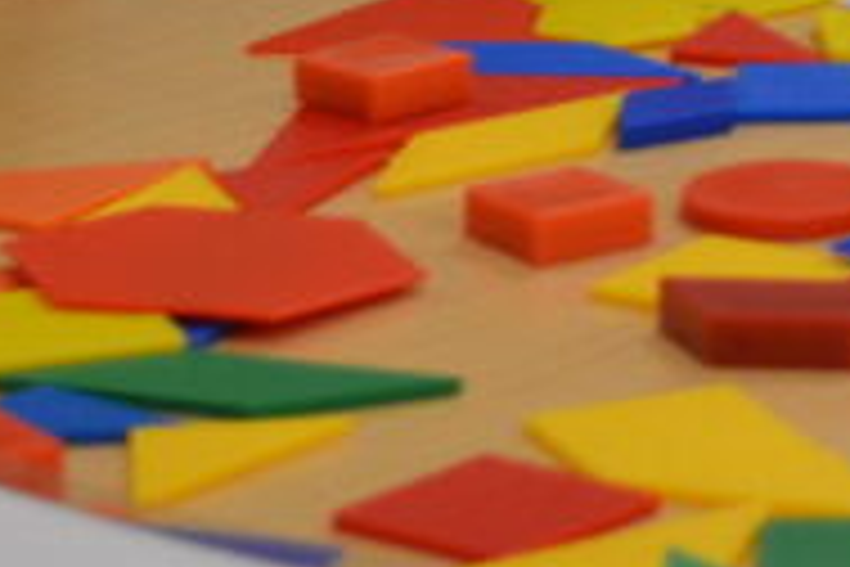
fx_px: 5565
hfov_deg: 8.6
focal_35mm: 236
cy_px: -659
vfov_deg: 5.7
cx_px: 1133
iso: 400
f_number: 4.5
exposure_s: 1/25
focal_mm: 29
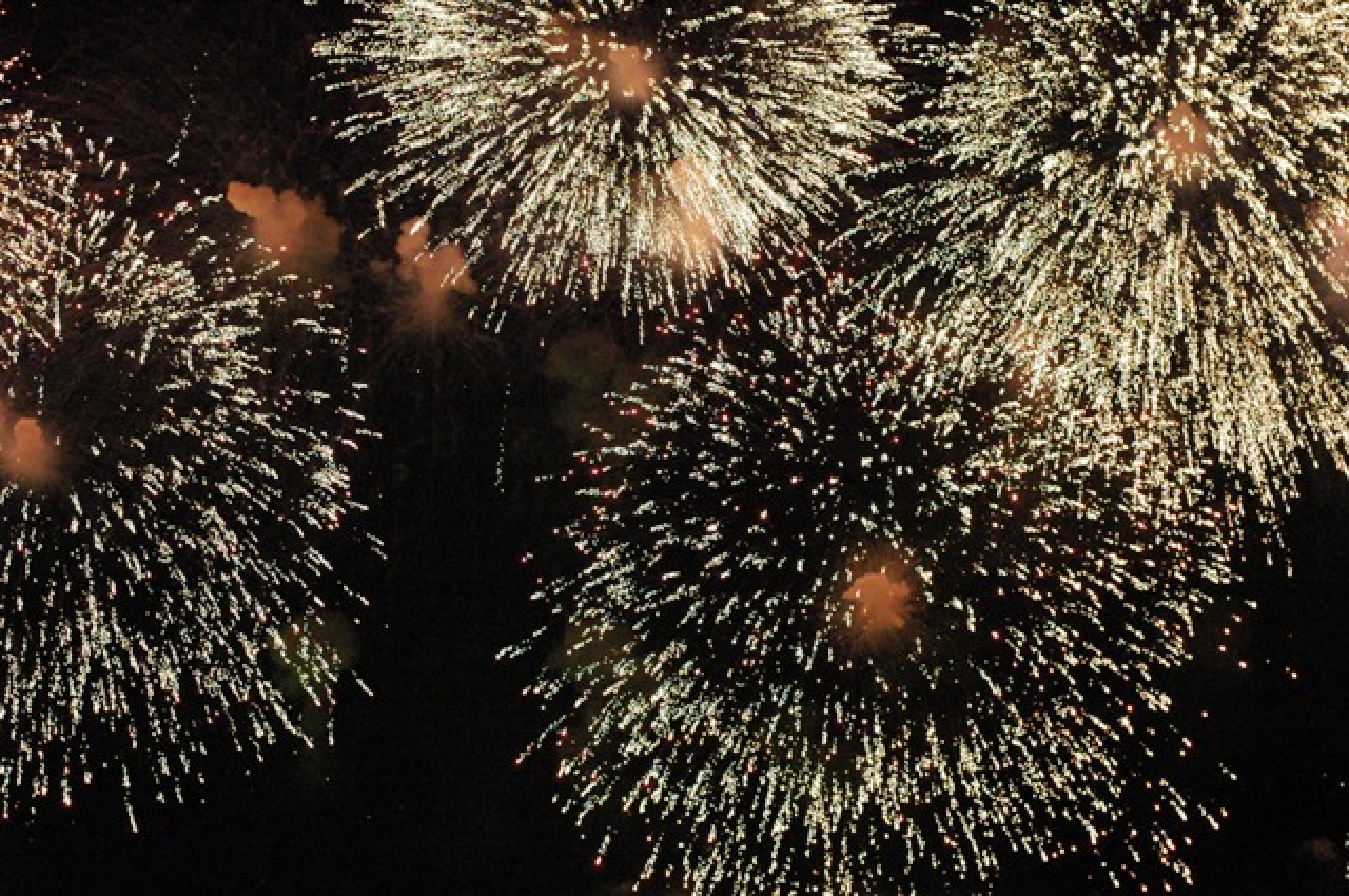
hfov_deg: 27.0
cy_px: 448
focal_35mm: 75
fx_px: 2807
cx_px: 674
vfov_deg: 18.1
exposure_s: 1/80
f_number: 4.5
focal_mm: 50
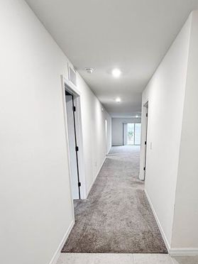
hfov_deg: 65.3
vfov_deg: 80.2
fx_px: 153
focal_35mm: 20
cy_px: 165
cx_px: 119
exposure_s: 1/120
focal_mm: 2.22
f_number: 2.2
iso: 250
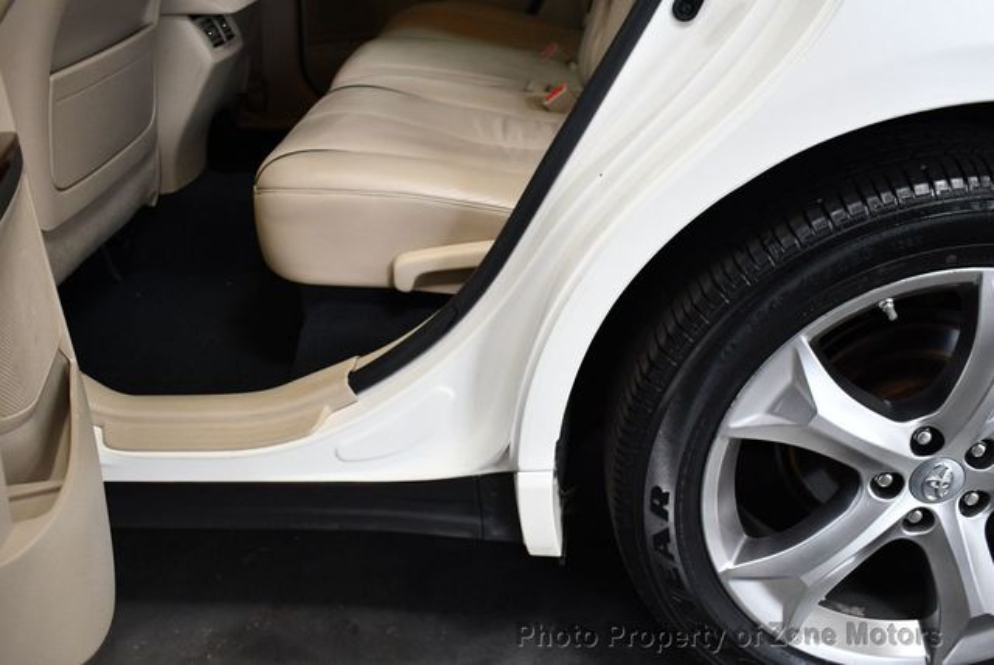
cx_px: 497
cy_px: 332
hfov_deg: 53.1
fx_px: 995
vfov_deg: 36.9
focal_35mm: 36
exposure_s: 1/125
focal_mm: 18
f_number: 3.5
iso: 1000
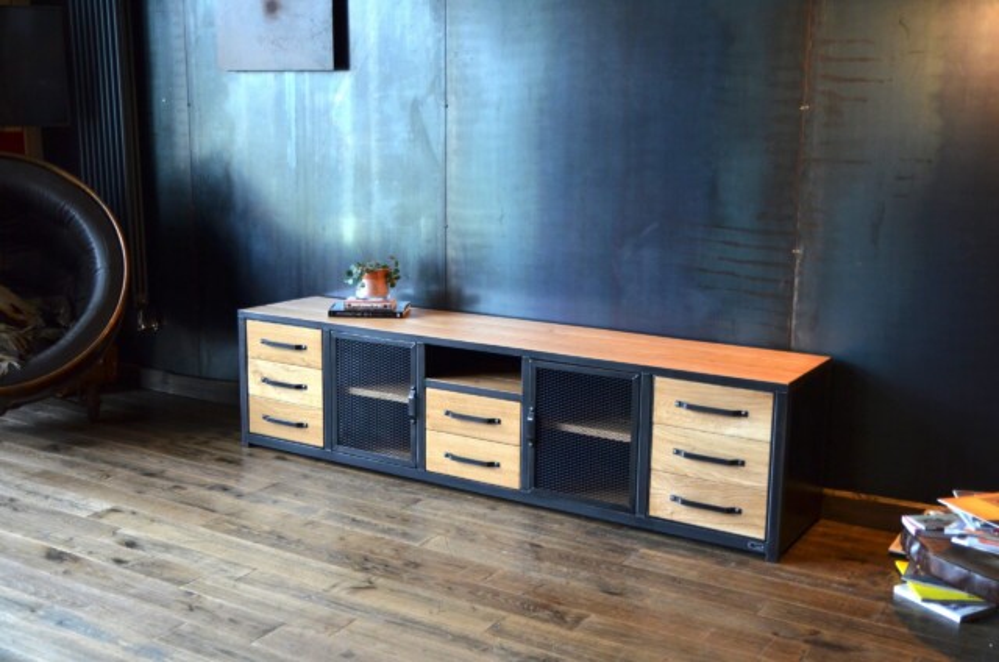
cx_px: 500
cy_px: 331
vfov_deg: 32.9
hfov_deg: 48.0
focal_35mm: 40
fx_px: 1122
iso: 800
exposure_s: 1/100
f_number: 2.8
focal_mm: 27
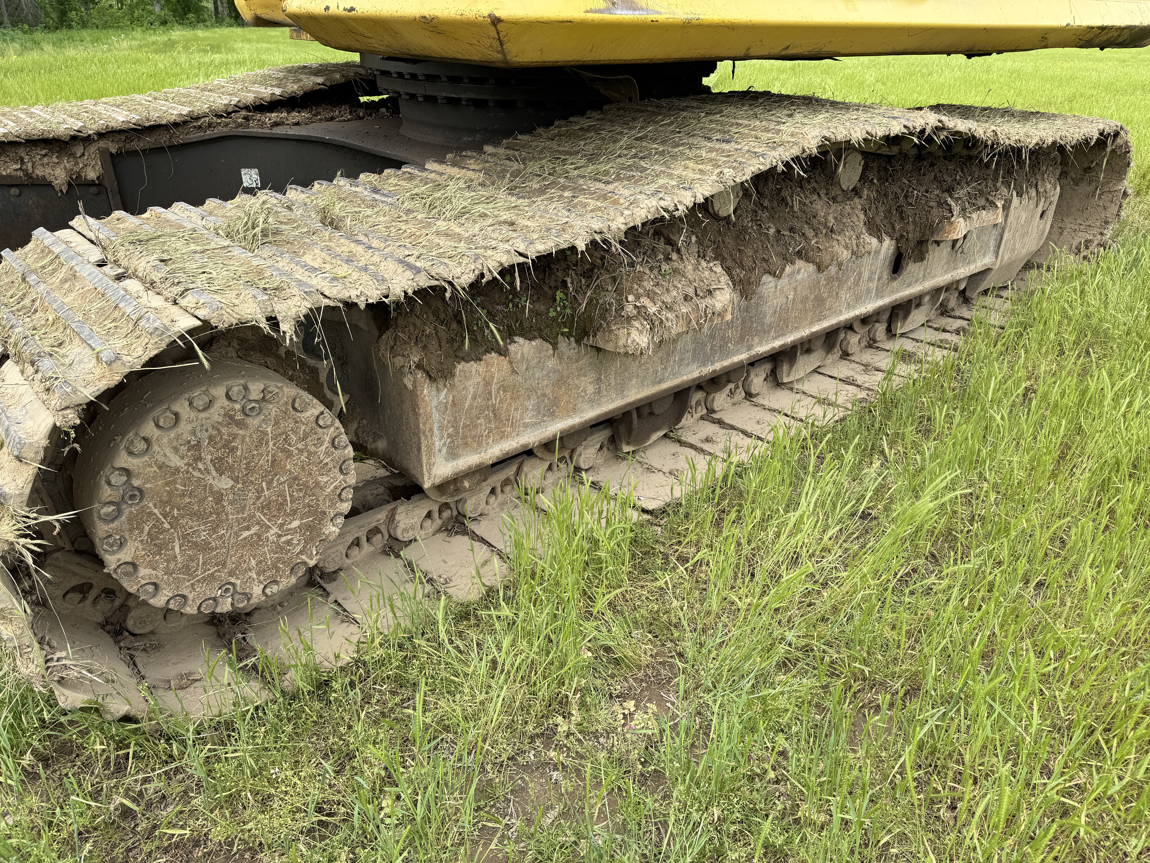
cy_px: 432
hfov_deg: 71.6
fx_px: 797
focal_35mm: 24
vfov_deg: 56.8
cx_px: 575
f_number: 1.78
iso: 80
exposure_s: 1/1250
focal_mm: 6.76
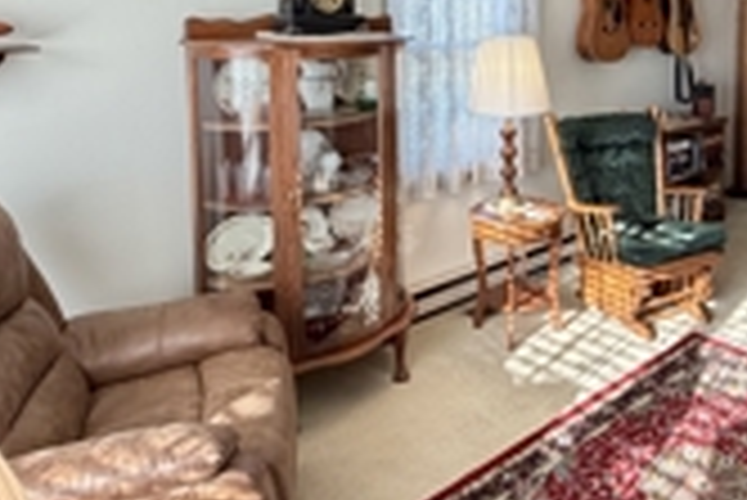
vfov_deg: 35.8
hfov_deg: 51.6
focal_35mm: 35
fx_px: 727
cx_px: 576
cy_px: 59
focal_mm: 2.22
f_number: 2.2
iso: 250
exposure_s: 1/60
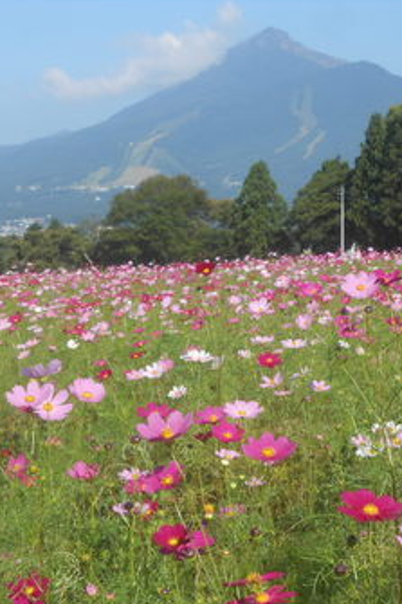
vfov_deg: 23.1
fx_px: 1475
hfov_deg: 15.5
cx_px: 247
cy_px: 302
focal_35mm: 88
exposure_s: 1/320
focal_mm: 11.3
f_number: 5.6
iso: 80
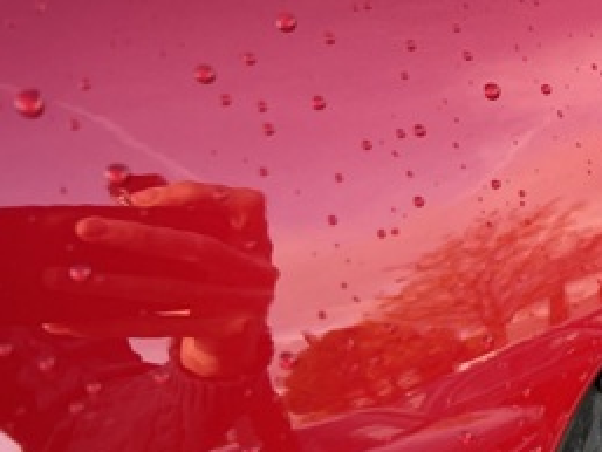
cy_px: 496
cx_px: 897
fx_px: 1409
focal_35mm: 81
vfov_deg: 17.6
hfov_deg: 20.7
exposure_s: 1/121
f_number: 1.5
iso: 40
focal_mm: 5.7
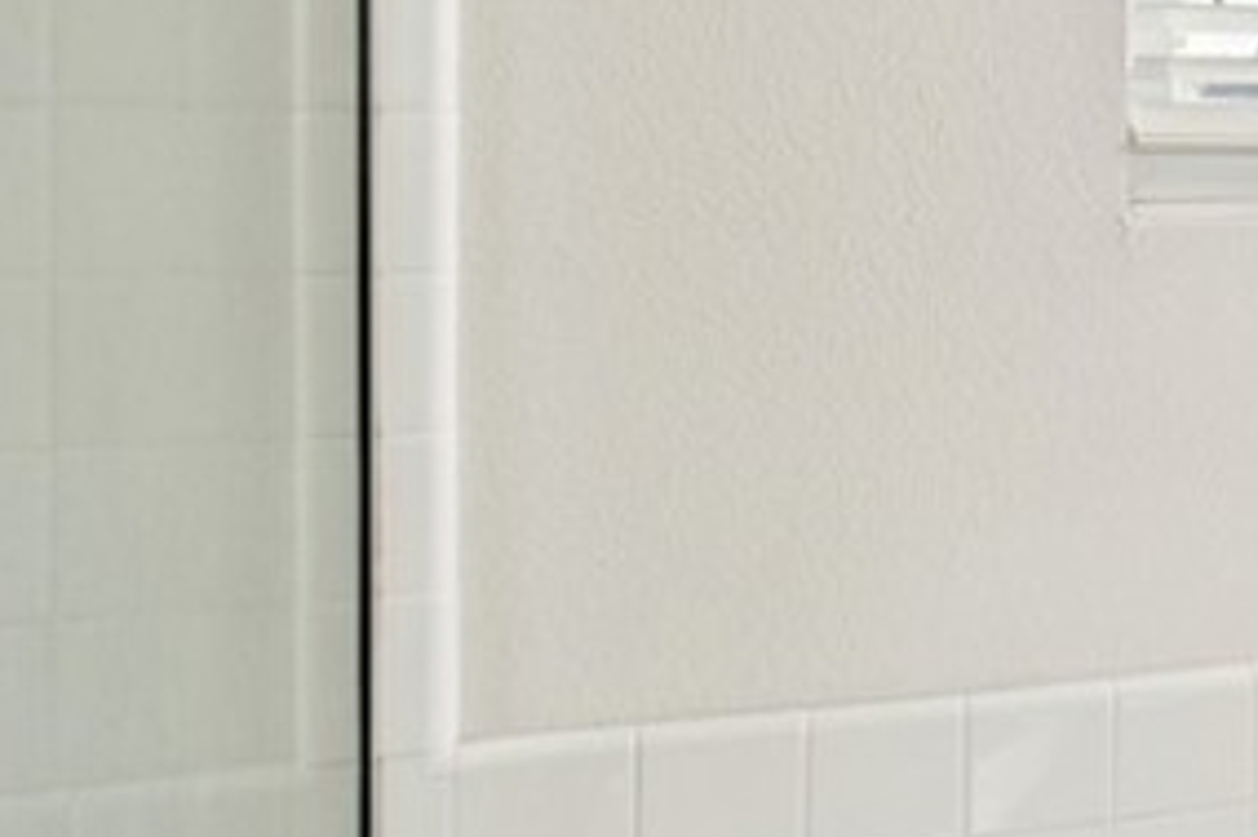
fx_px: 1886
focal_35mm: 54
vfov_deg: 24.7
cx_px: 1723
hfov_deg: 28.6
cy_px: 177
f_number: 8
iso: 400
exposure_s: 1/60
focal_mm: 10
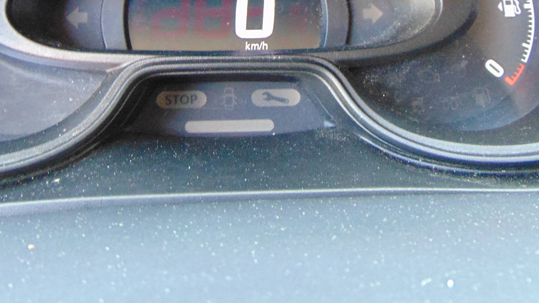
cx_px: 246
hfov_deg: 44.5
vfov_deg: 25.0
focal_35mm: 46
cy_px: 13
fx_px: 658
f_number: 3
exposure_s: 1/30
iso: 100
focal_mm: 4.5
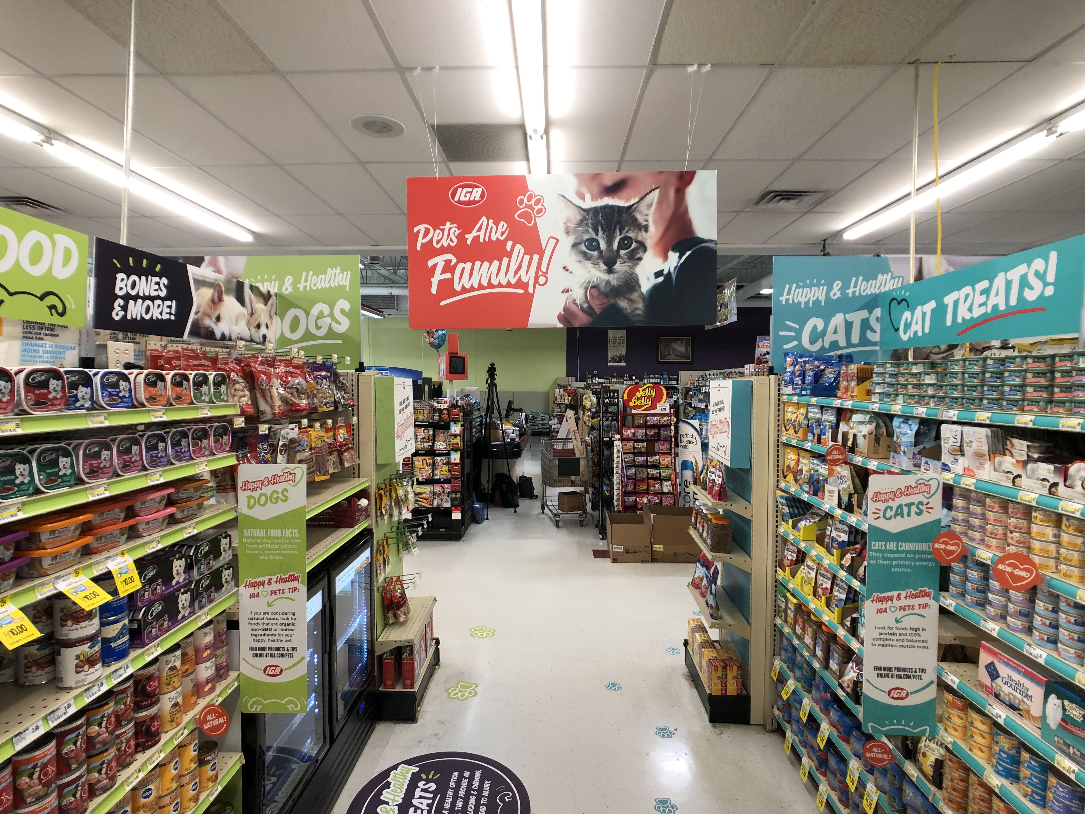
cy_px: 407
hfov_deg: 63.4
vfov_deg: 49.7
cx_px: 542
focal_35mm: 28
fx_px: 878
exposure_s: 1/30
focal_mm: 3.99
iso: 25
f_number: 1.8
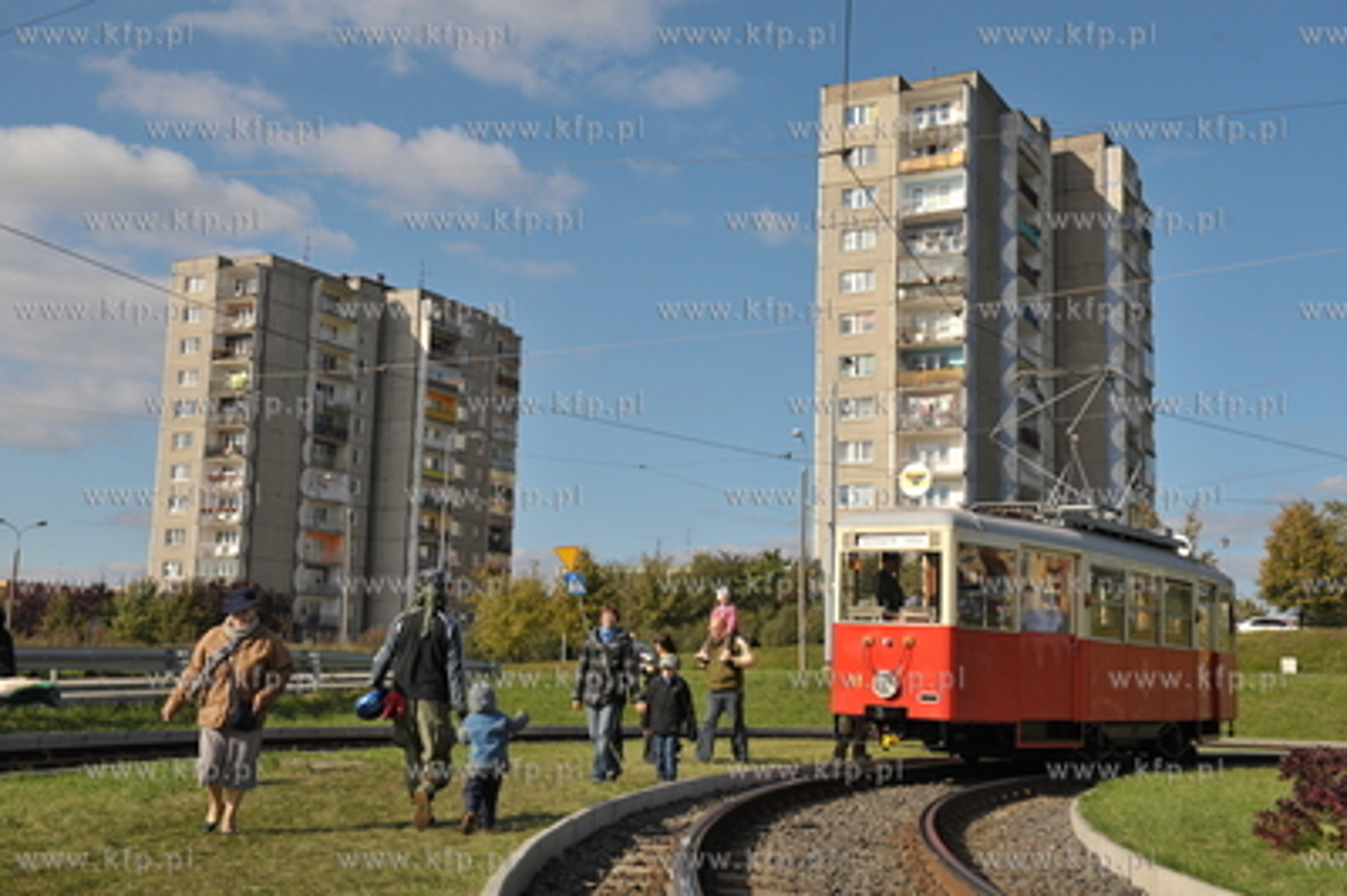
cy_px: 448
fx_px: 1570
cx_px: 674
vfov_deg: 31.8
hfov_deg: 46.4
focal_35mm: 42
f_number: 5.6
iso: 640
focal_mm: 42
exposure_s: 1/4000
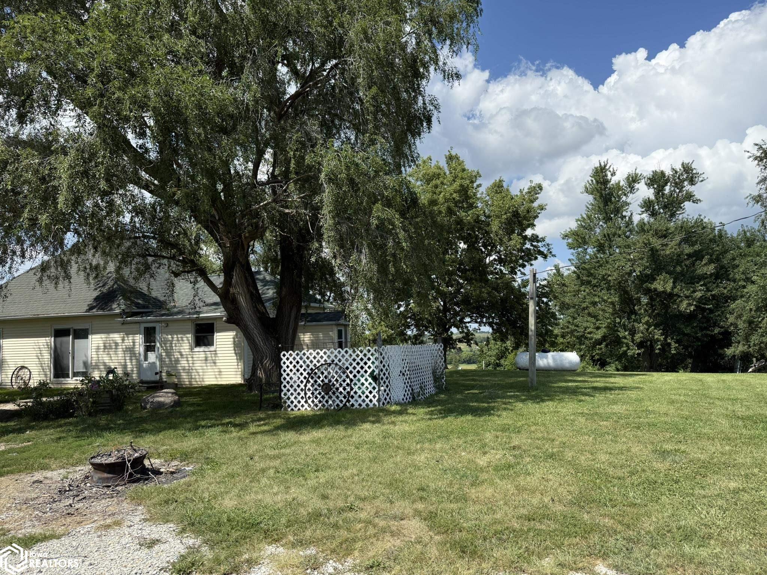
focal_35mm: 24
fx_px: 532
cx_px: 384
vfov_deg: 56.8
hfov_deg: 71.6
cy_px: 288
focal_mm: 6.76
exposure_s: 1/4405
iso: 100
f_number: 1.78
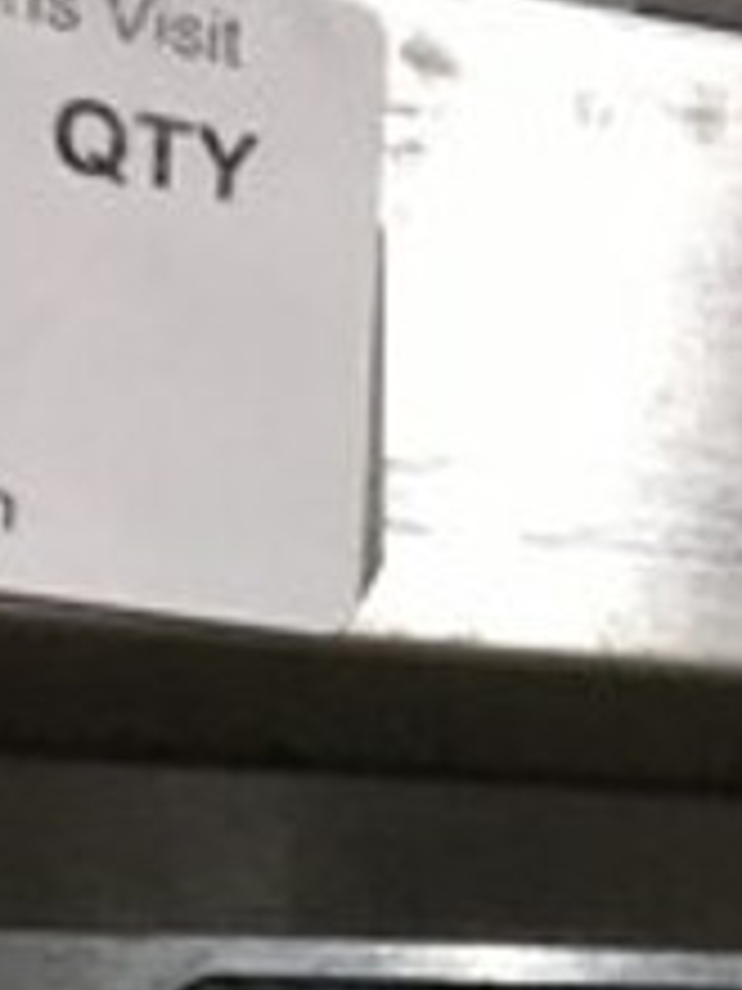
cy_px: 1433
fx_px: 3058
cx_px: 1345
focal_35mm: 107
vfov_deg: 16.9
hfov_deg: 12.6
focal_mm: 4.15
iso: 200
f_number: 2.2
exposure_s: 1/15
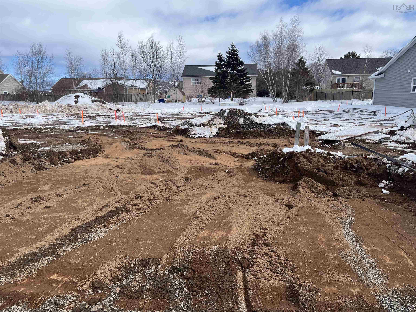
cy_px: 156
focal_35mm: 26
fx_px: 312
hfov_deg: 67.3
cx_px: 208
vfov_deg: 53.1
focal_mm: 5.1
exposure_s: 1/3876
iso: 50
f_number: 1.6
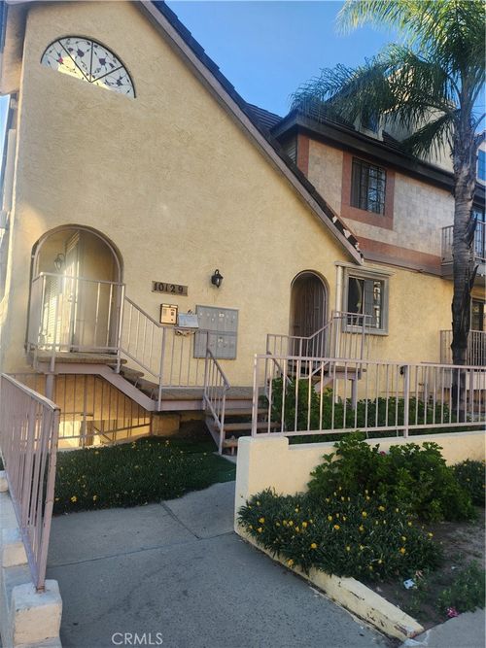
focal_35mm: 23
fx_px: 431
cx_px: 243
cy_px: 324
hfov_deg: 58.9
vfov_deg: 73.9
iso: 20
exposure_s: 1/292
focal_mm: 5.4
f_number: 1.8
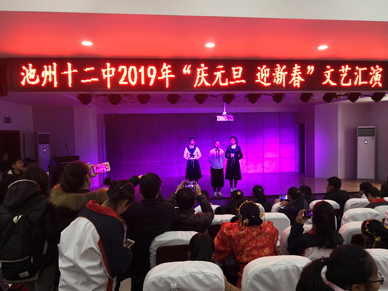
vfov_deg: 49.8
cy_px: 146
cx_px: 201
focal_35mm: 28
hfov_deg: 63.4
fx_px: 314
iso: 100
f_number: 1.6
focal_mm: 3.95
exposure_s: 1/50
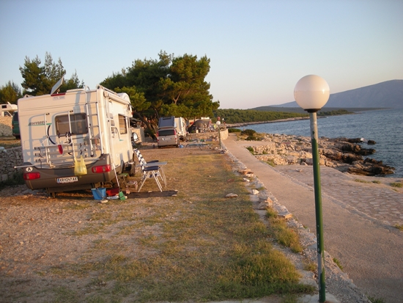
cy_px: 152
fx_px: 408
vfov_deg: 40.7
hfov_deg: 52.6
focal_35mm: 35
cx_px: 202
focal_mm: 5.7
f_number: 2.8
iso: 50
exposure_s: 1/136
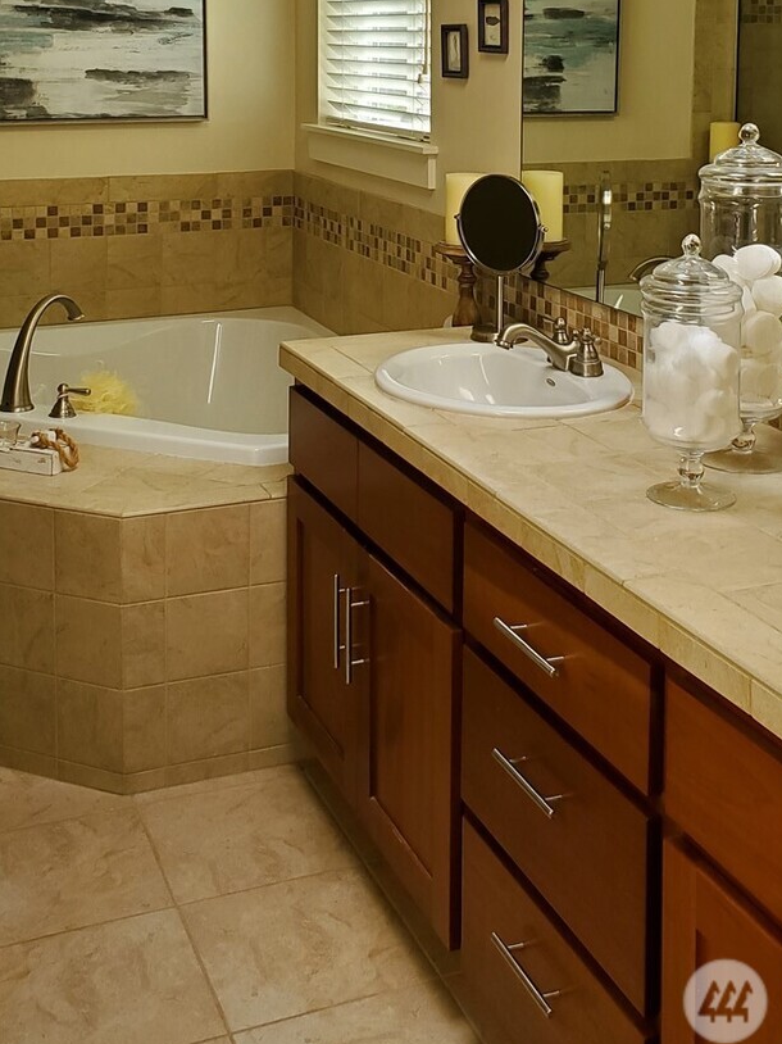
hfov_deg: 31.5
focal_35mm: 46
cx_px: 383
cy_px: 137
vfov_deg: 38.8
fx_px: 1386
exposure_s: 1/120
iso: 64
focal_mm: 4.3
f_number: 2.4
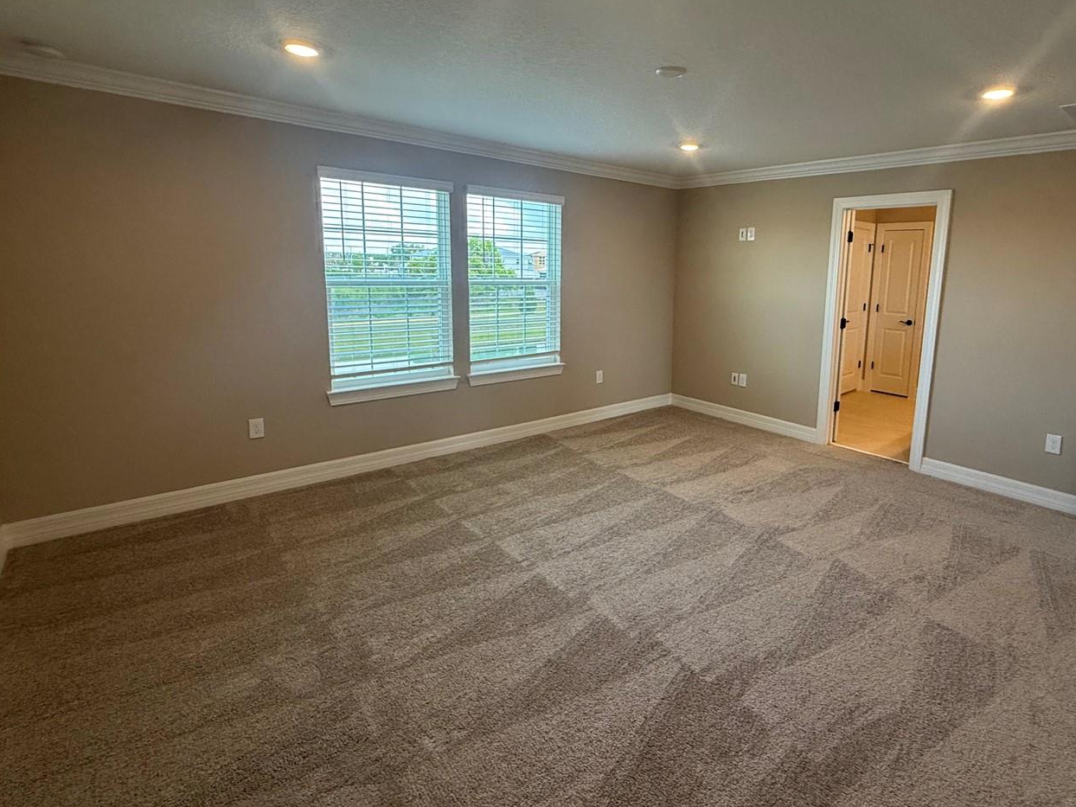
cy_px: 347
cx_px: 632
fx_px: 560
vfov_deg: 71.2
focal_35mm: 18
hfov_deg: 86.9
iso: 125
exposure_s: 1/120
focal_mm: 2.22
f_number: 2.2
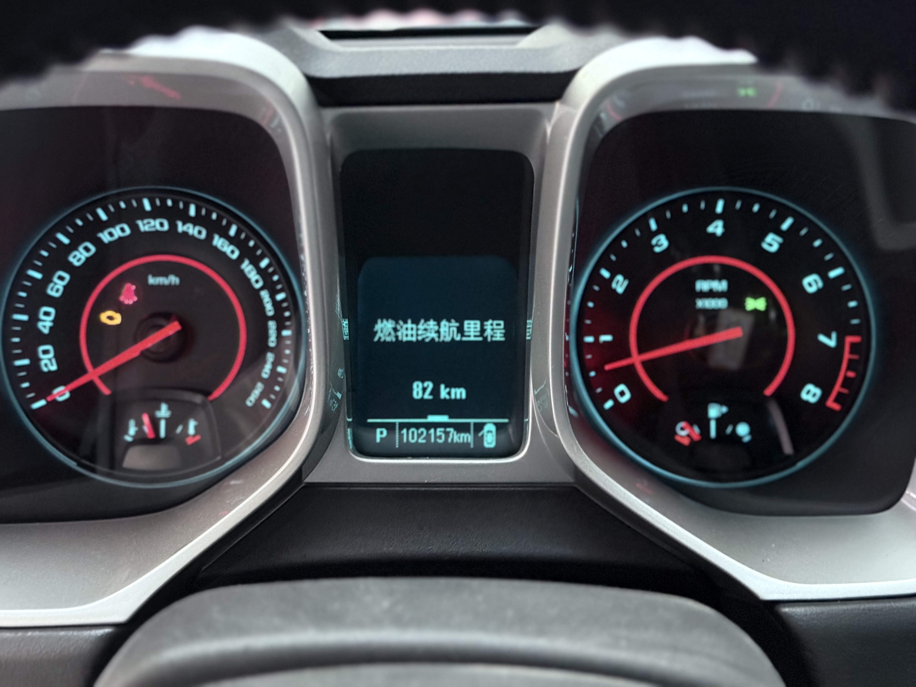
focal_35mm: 48
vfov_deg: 30.3
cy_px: 344
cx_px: 458
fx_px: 1270
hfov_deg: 39.7
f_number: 1.78
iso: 800
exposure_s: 1/29
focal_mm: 6.76
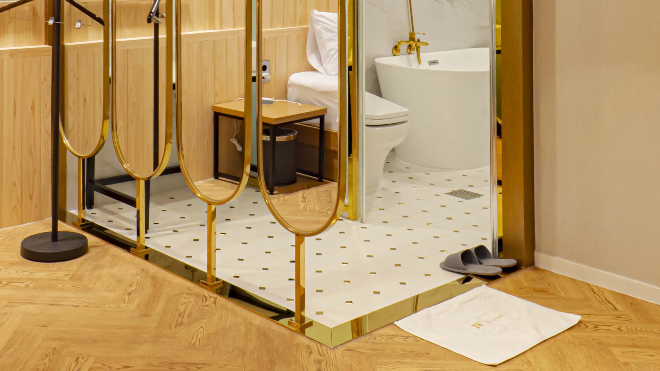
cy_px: -13
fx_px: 893
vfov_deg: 22.5
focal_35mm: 51
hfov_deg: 40.4
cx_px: 267
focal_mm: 23
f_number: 22
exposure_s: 2
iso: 400
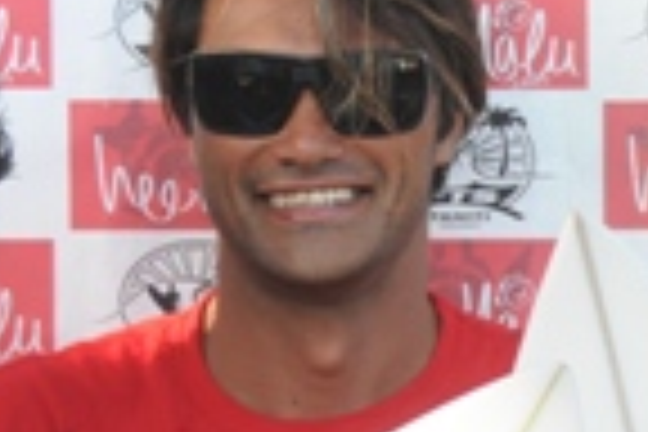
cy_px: 353
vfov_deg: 4.0
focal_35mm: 346
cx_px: 734
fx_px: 6228
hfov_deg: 5.9
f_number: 5.6
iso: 200
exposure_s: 1/125
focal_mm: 52
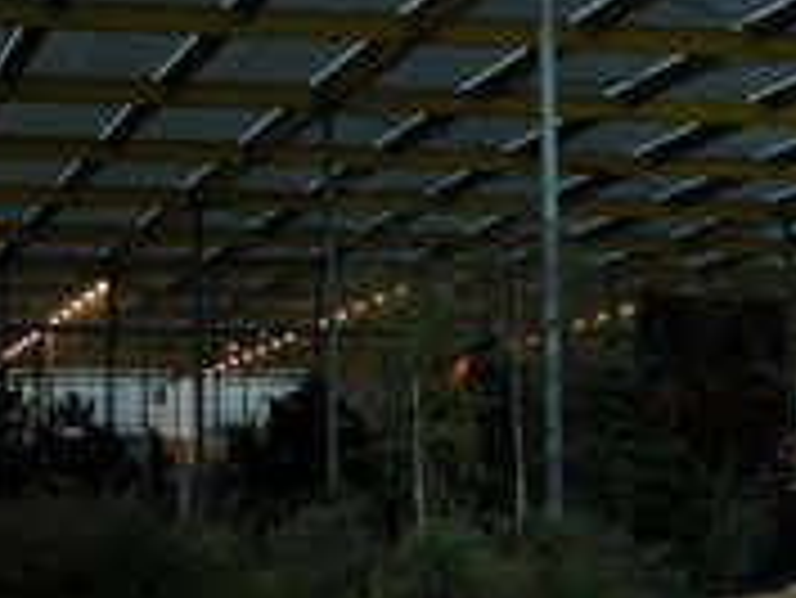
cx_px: 778
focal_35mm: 129
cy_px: 346
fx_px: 2968
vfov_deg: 11.5
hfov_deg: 15.0
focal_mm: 14.7
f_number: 3.1
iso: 100
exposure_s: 1/30
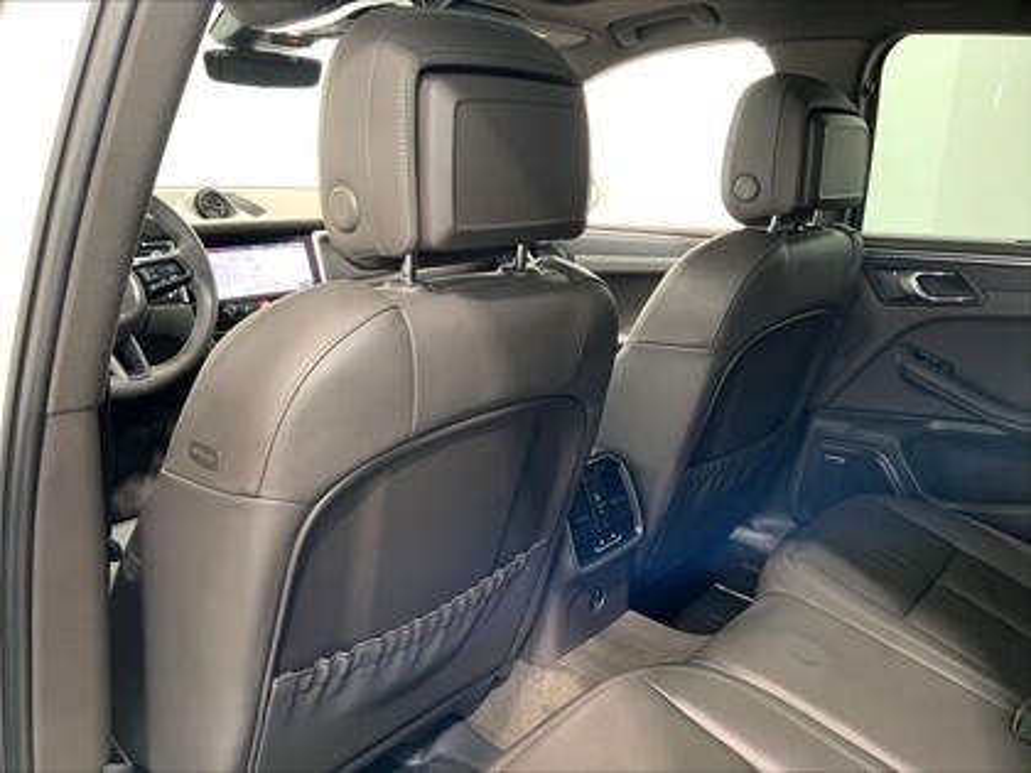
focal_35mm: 29
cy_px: 386
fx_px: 864
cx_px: 516
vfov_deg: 48.2
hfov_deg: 61.7
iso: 100
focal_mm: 3
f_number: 1.8
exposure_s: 1/60
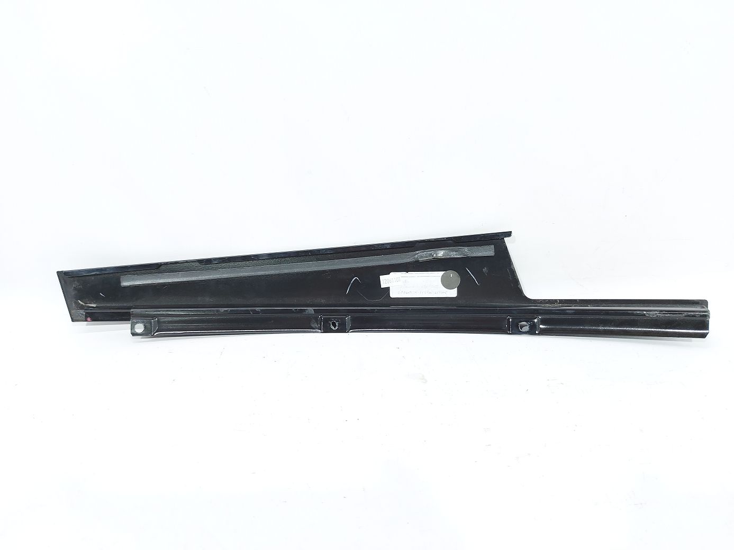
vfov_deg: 56.8
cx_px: 367
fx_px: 509
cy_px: 275
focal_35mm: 24
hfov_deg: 71.6
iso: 100
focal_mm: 5.23
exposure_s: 1/50
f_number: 1.8
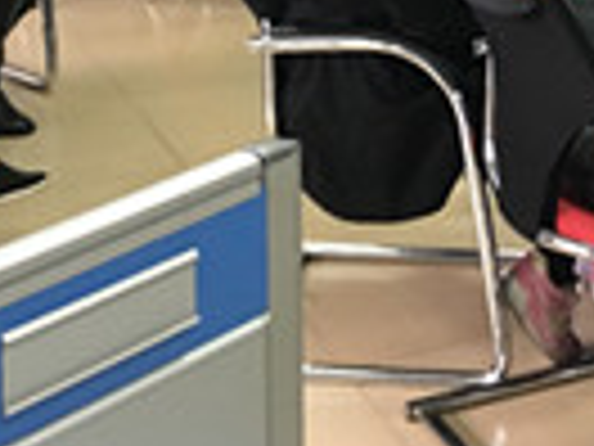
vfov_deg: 12.4
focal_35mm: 110
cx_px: 738
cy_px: -327
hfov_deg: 17.0
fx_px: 1888
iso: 160
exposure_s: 1/33
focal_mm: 4.15
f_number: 2.2
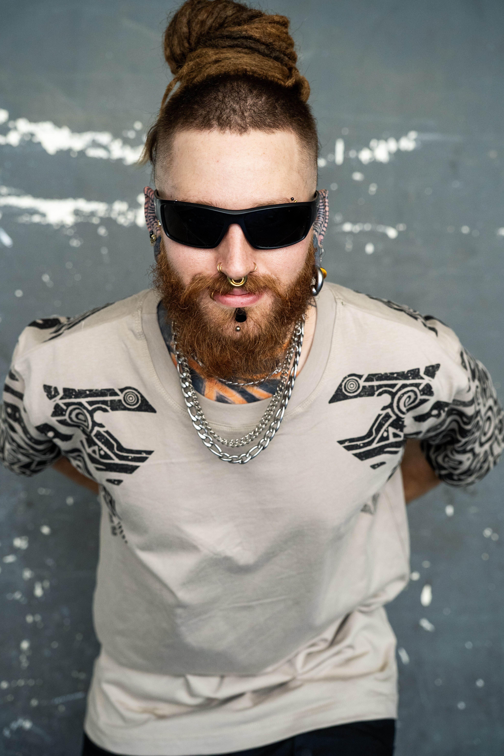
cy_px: 372
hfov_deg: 25.0
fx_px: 1136
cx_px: 250
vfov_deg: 36.8
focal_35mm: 54
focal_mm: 53.1
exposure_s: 1/160
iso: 2500
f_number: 4
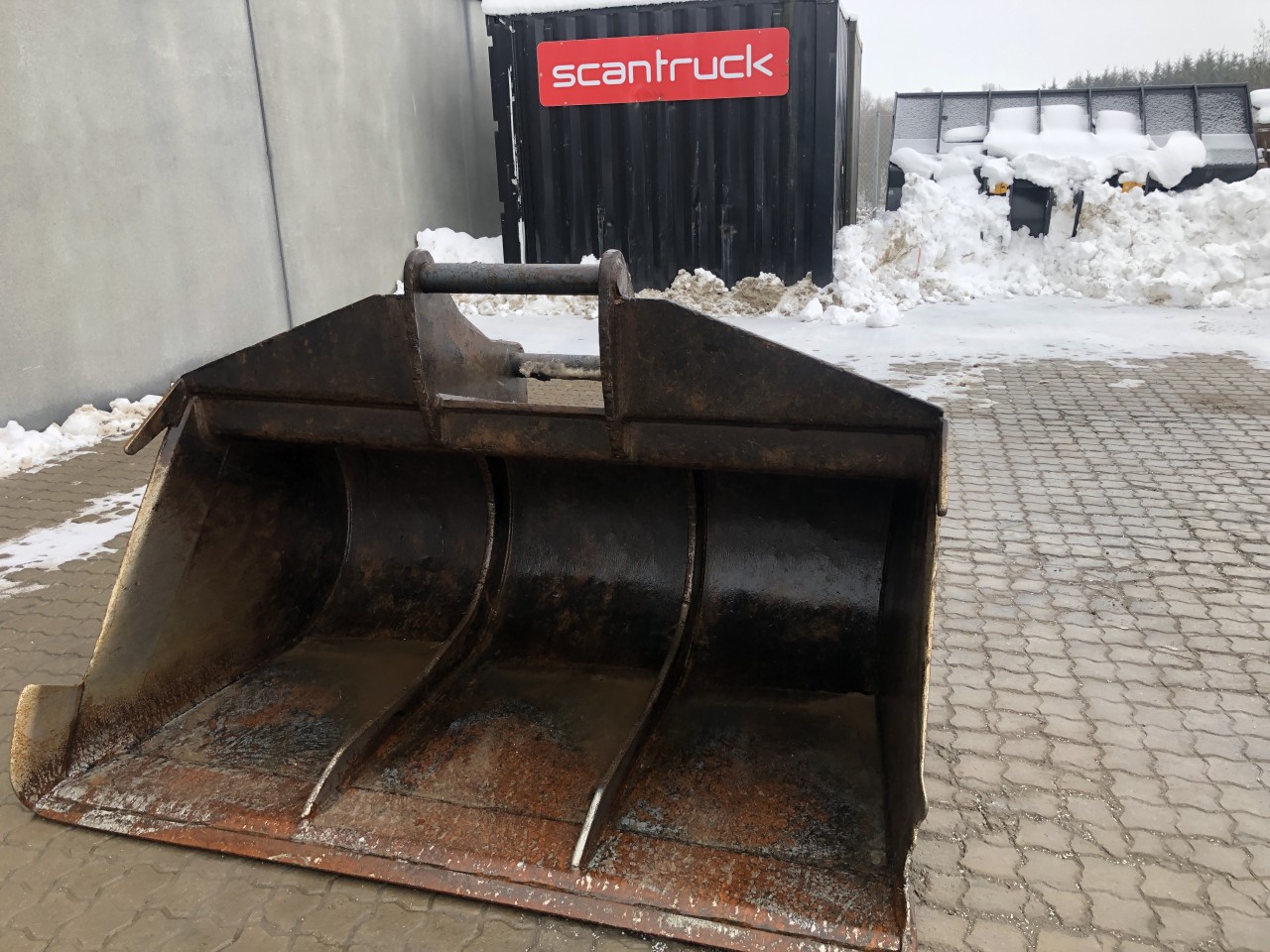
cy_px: 476
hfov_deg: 63.4
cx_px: 635
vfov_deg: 49.7
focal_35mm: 28
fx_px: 1027
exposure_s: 1/120
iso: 40
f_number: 1.8
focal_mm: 3.99
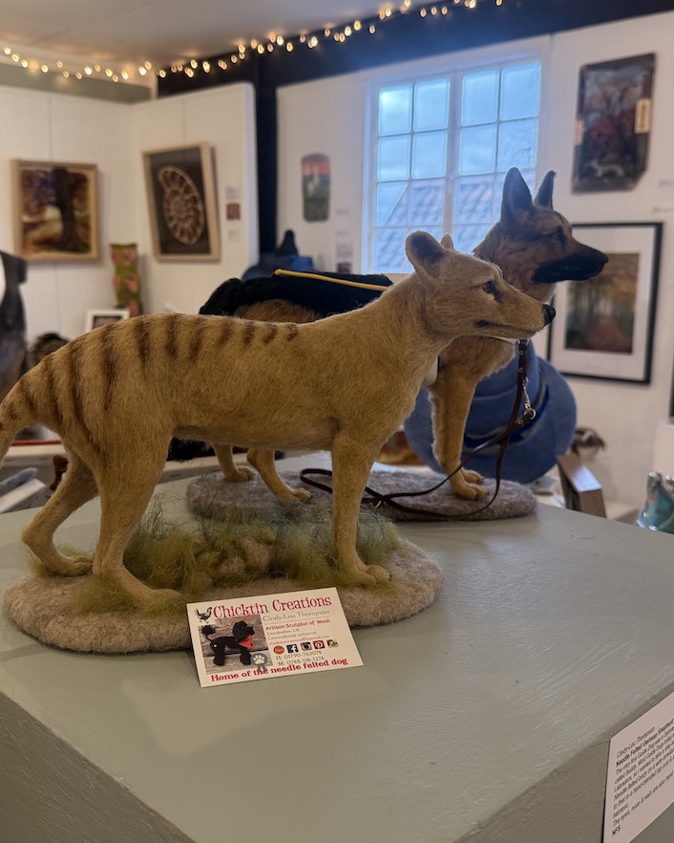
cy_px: 406
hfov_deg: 43.4
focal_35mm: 34
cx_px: 342
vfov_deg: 52.8
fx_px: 847
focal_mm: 6.76
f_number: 1.78
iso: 320
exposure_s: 1/100
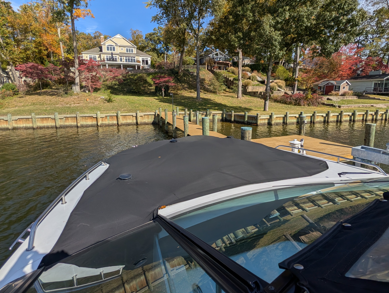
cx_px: 192
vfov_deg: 81.3
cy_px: 123
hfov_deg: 98.1
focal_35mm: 15
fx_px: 169
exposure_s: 1/5848
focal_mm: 2.02
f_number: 1.7
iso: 59
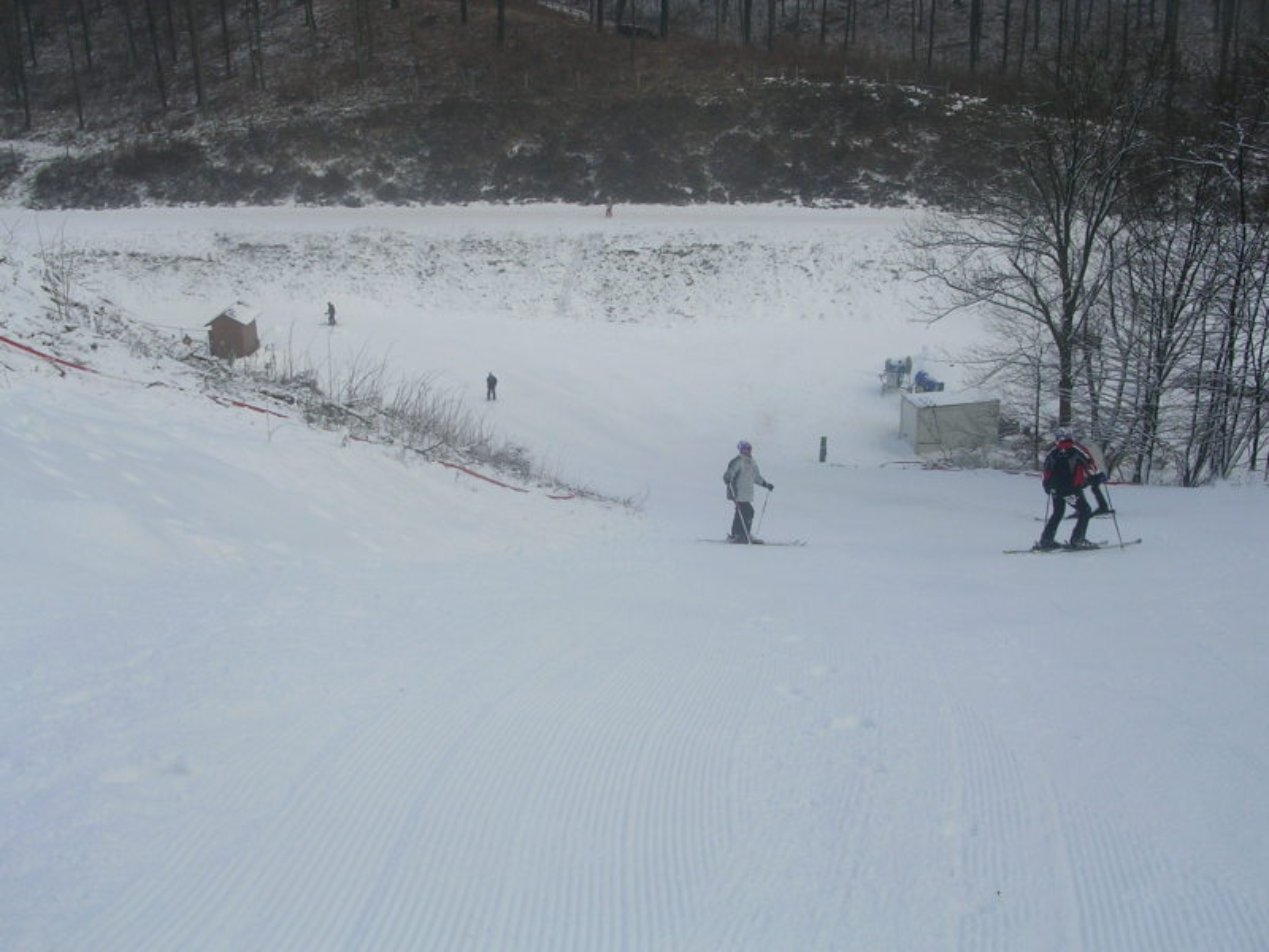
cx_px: 634
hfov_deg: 49.0
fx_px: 1393
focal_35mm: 38
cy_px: 476
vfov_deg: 37.7
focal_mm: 5.8
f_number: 5.6
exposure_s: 1/144
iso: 50
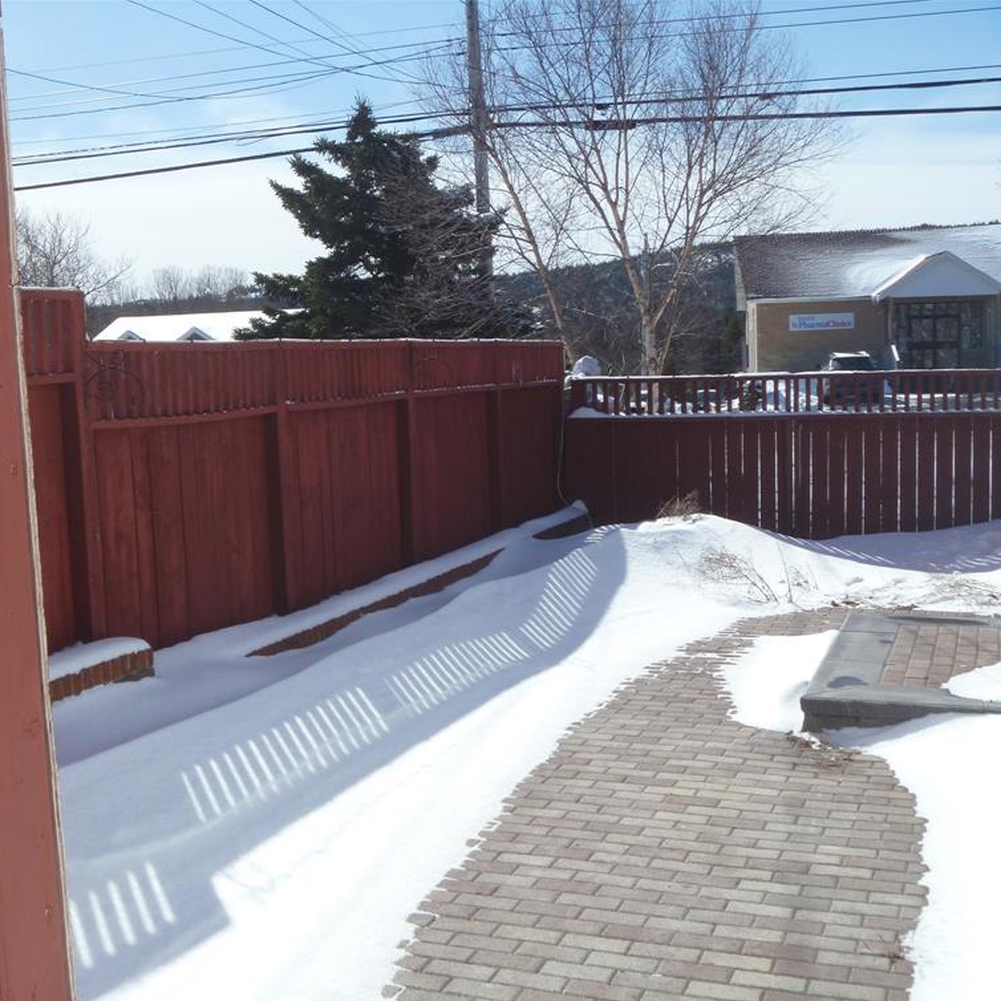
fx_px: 1374
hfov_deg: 39.7
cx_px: 353
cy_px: 508
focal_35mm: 42
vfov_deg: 40.0
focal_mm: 6.3
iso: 80
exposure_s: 1/400
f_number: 5.6
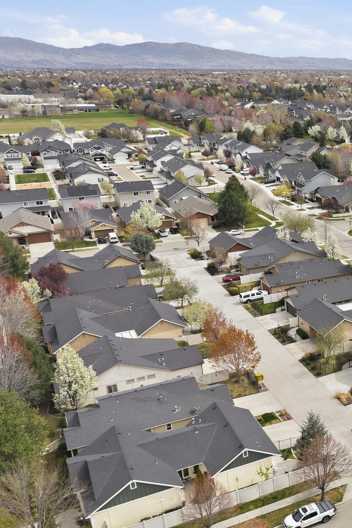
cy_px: 303
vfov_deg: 44.4
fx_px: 645
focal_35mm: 44
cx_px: 426
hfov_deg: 26.9
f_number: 1.8
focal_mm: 8.7
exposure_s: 1/4000
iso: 200
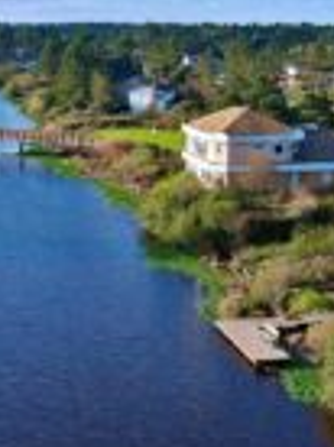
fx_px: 1045
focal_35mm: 81
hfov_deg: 18.0
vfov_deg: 24.1
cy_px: 196
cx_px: 68
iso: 100
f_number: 2.8
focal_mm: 10.57
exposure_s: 1/965
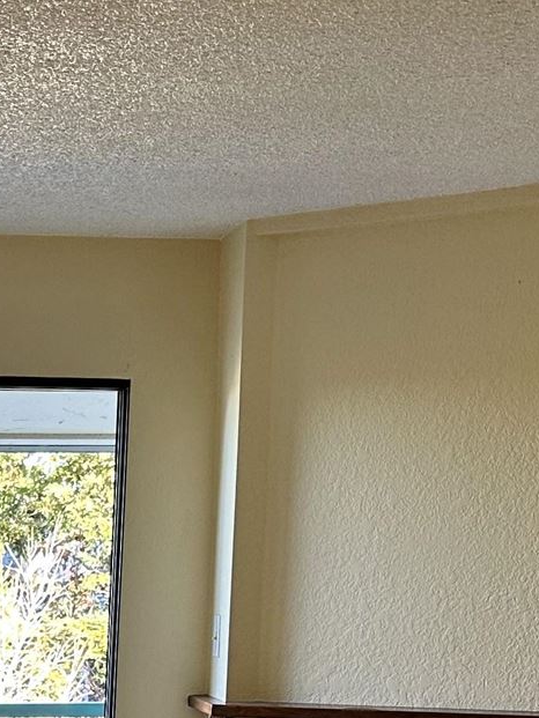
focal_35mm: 89
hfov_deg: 15.8
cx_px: -141
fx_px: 1847
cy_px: 1035
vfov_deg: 19.5
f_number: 1.78
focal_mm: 6.86
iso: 125
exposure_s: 1/120
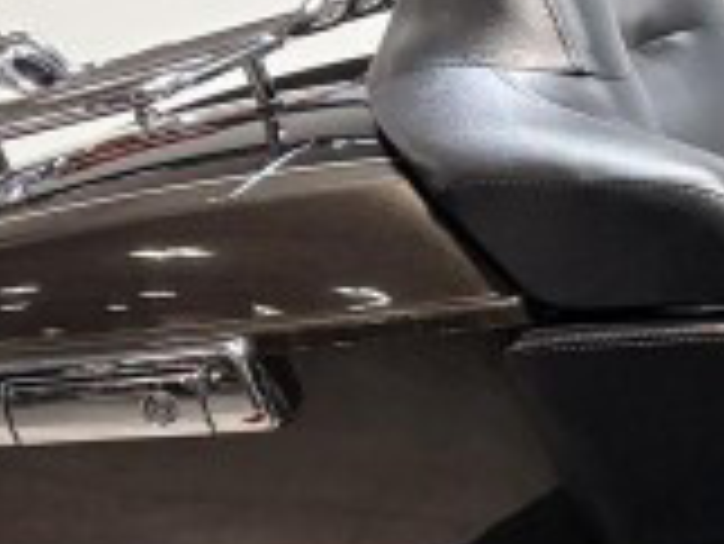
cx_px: 1662
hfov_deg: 10.2
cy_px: 396
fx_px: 3600
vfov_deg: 8.6
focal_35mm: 172
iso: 40
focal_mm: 5.96
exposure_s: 1/120
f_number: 1.6
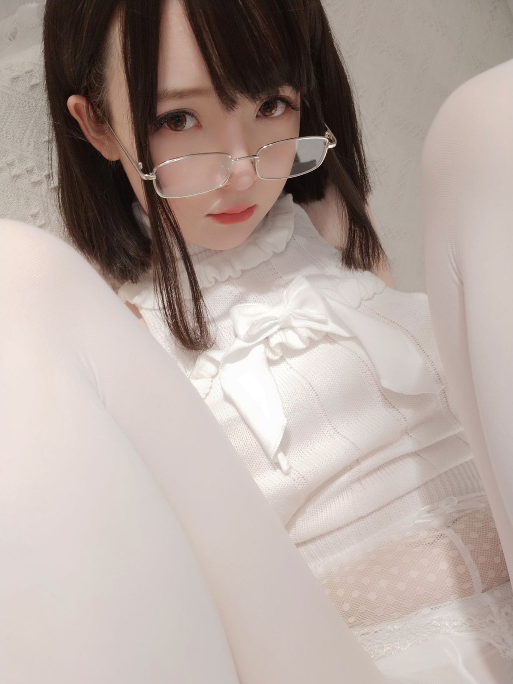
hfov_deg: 54.9
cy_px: 342
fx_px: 494
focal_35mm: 25
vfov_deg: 69.4
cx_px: 256
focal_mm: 4.36
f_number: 1.8
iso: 100
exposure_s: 1/35
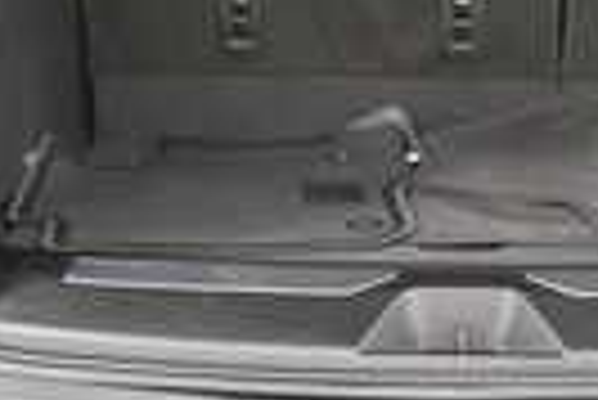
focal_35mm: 81
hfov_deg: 24.7
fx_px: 1347
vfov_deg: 16.5
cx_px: 454
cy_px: -25
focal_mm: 18
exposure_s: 1/80
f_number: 5.6
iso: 3200
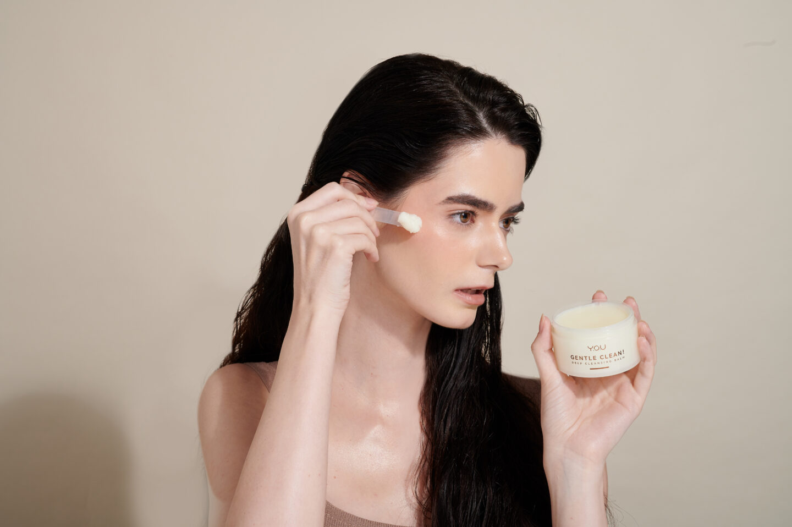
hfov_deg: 28.9
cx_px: 396
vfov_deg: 19.4
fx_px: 1539
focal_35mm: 70
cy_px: 264
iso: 320
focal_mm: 70
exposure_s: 1/160
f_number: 13
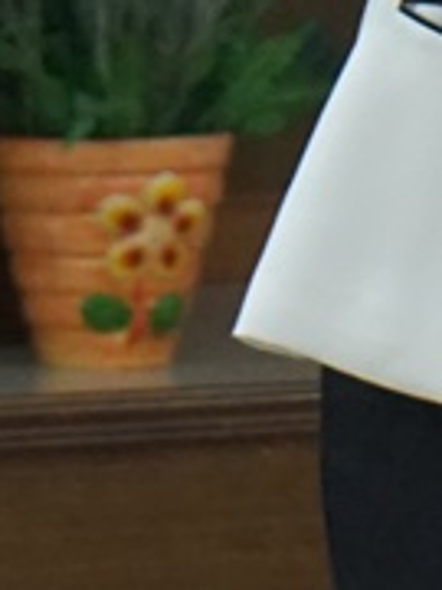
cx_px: 442
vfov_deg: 4.1
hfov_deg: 3.1
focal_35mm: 478
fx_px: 8138
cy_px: -660
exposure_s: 1/80
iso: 4000
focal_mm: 70
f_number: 5.6
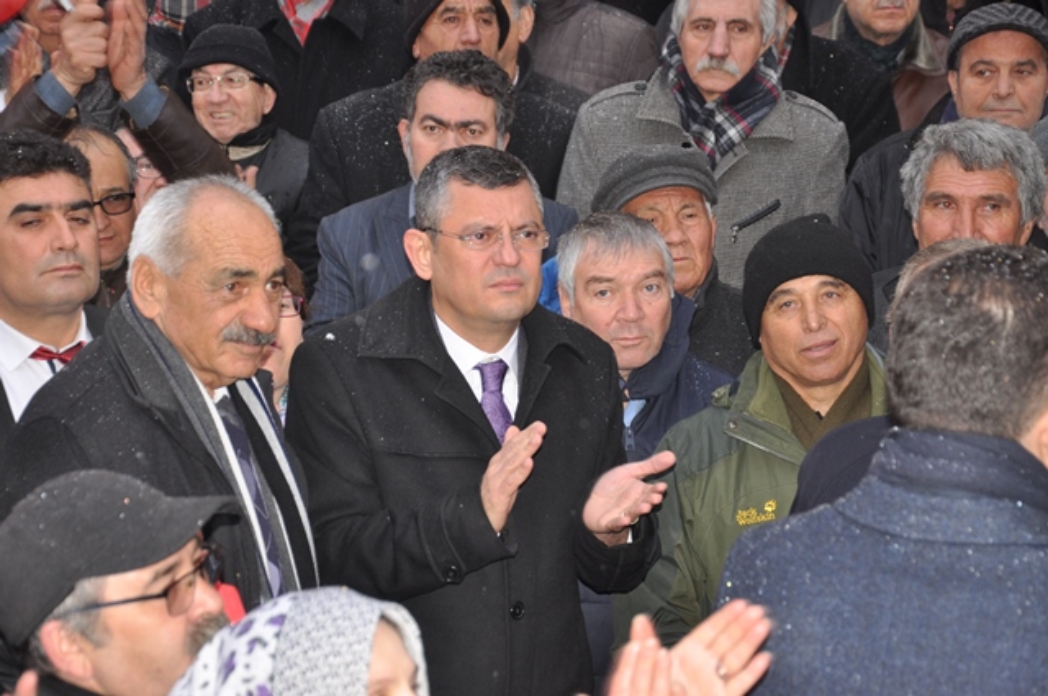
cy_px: 348
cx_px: 524
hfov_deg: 20.6
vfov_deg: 13.8
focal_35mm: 99
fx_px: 2878
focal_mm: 66
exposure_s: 1/60
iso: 640
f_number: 5.3
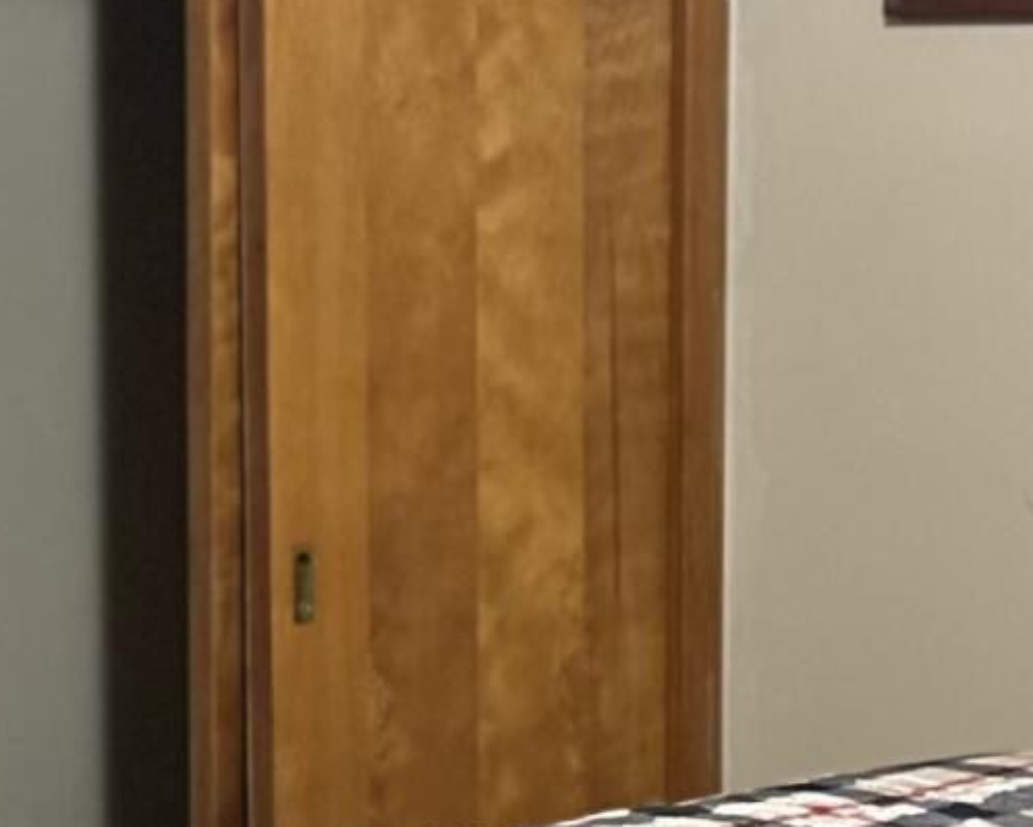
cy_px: 929
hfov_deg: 13.6
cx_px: 332
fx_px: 4313
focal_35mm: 141
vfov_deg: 10.8
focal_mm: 6.86
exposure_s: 1/60
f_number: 1.78
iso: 500
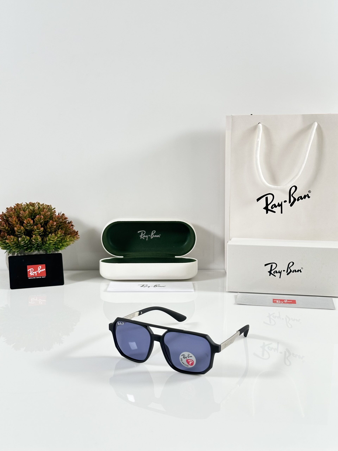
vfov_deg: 39.7
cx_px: 169
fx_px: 625
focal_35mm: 48
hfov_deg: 30.3
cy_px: 226
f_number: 1.78
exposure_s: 1/95
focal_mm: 6.86
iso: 80
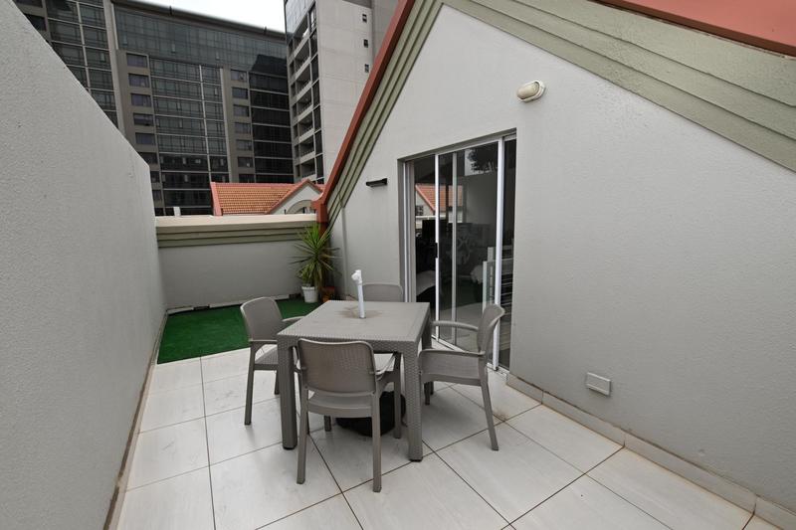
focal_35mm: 15
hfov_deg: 100.4
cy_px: 265
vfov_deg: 77.3
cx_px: 398
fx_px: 332
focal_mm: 10
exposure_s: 1/160
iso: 100
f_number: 6.3
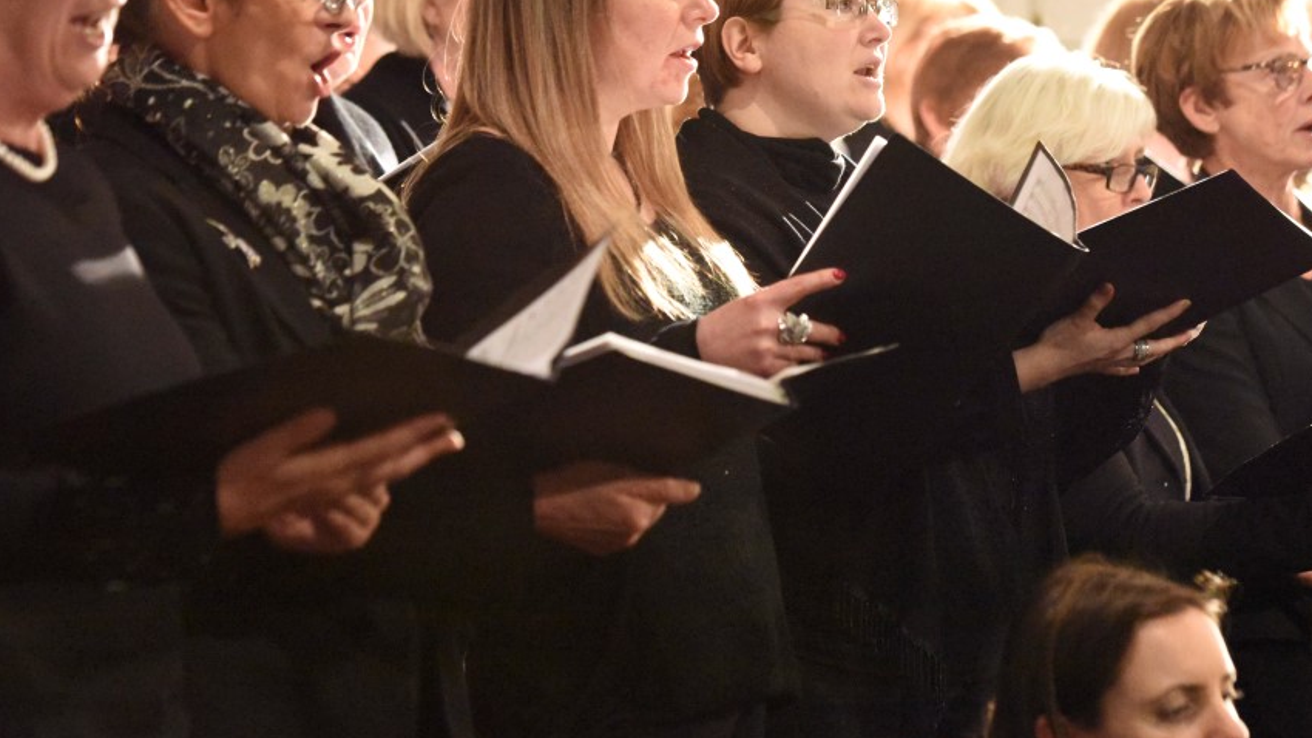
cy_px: 182
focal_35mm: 159
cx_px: 675
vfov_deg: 7.6
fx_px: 5531
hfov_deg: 13.5
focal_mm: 112
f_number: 3.5
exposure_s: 1/100
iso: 12800
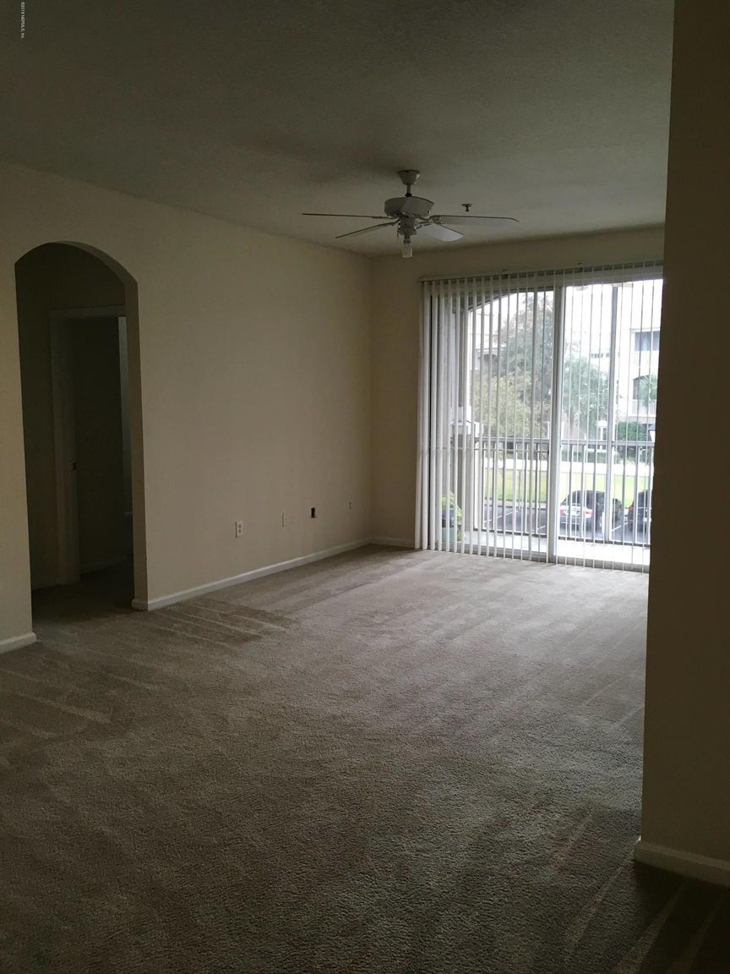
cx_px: 365
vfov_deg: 61.7
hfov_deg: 48.2
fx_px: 815
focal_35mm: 29
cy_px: 487
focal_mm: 4.15
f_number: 2.2
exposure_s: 1/30
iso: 32
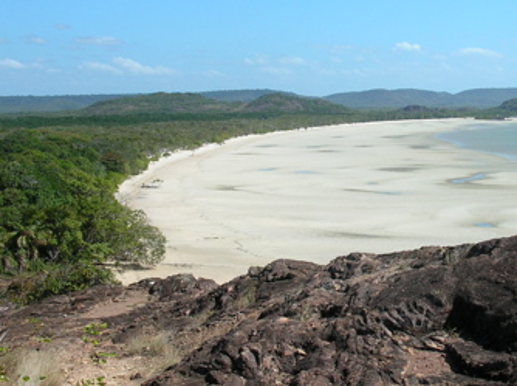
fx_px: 1028
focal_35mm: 69
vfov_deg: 21.2
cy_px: 195
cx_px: 440
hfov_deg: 27.5
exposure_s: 1/645
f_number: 3.7
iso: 50
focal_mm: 6
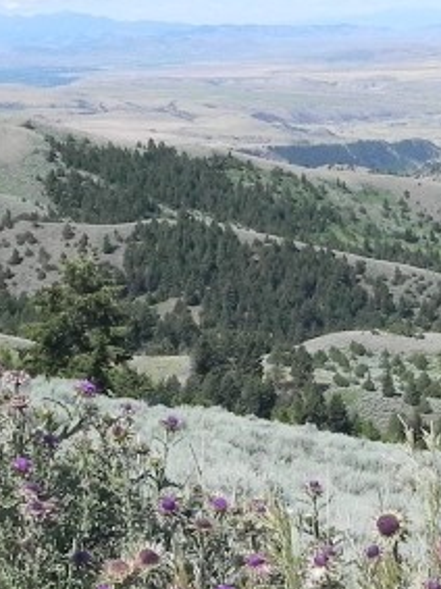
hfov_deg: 15.7
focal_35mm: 94
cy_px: 418
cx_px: 258
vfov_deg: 20.8
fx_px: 1598
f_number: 7.1
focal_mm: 4.6
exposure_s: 1/443
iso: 160
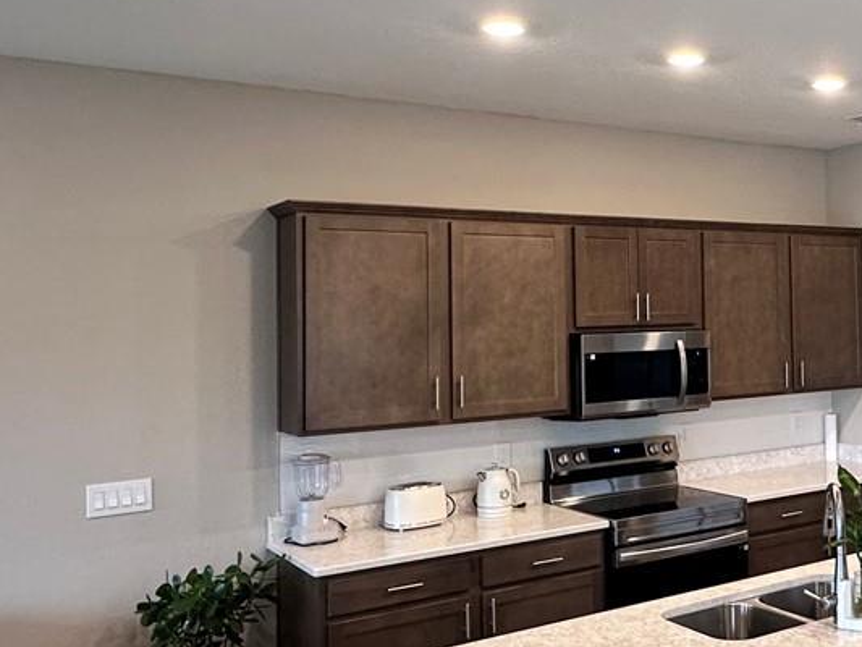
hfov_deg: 42.0
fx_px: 1046
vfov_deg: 34.3
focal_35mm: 42
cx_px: 737
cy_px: 275
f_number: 2.2
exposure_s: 1/120
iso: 200
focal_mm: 2.22
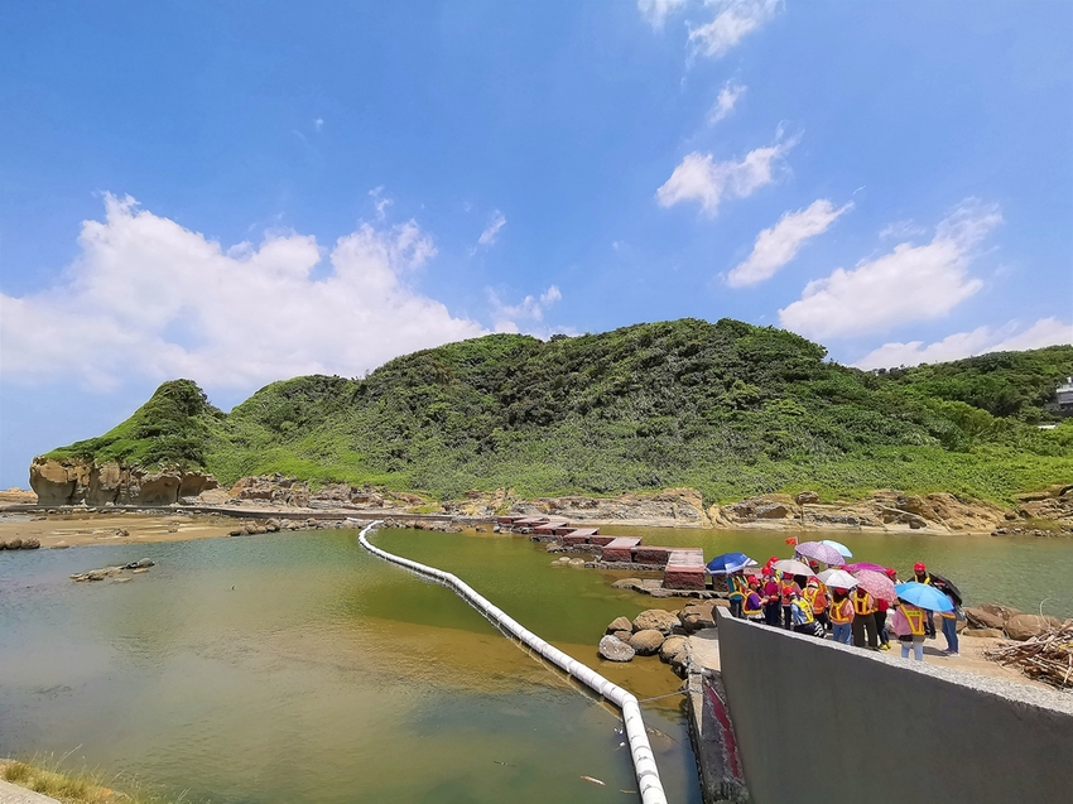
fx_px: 496
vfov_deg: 78.1
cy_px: 402
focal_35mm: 16
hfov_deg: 94.5
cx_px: 536
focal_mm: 2.35
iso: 50
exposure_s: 1/1285
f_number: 2.2
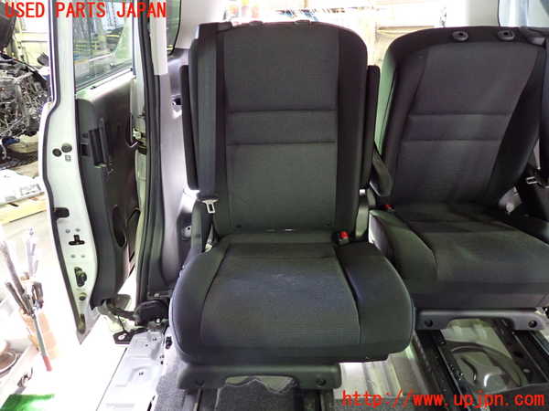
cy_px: 206
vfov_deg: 54.9
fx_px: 396
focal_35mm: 25
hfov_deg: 69.4
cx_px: 274
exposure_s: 1/20
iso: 800
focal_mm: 4.5
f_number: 2
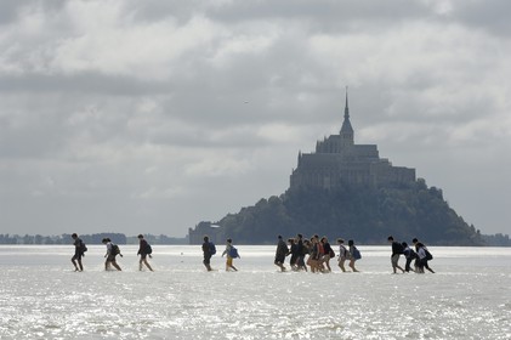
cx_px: 256
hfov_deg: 11.4
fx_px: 2553
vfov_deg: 7.6
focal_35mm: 180
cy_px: 170
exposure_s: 1/400
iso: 100
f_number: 8
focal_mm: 120
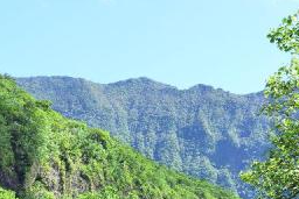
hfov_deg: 27.0
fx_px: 623
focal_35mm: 75
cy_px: 290
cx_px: 147
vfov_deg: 16.7
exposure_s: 1/125
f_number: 8
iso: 200
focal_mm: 24
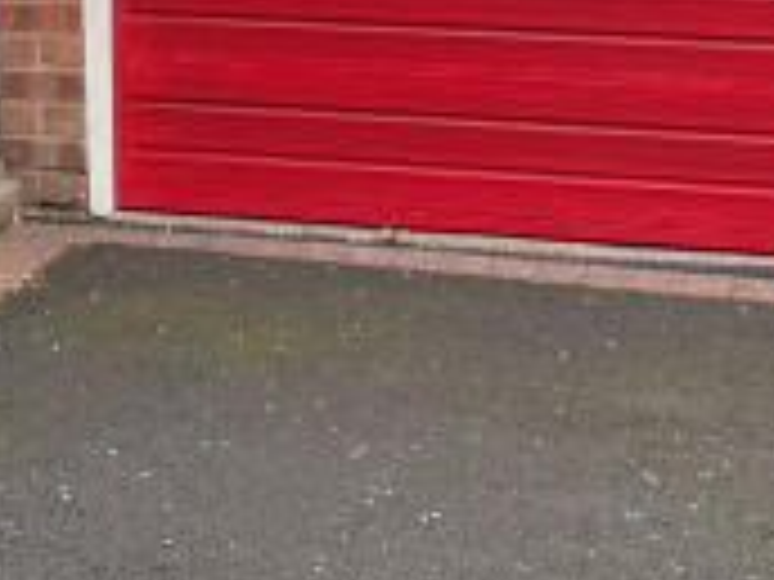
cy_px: -477
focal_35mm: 143
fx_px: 3197
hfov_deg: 13.2
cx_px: -310
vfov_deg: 9.8
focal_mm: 6.76
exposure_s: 1/170
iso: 64
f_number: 1.78
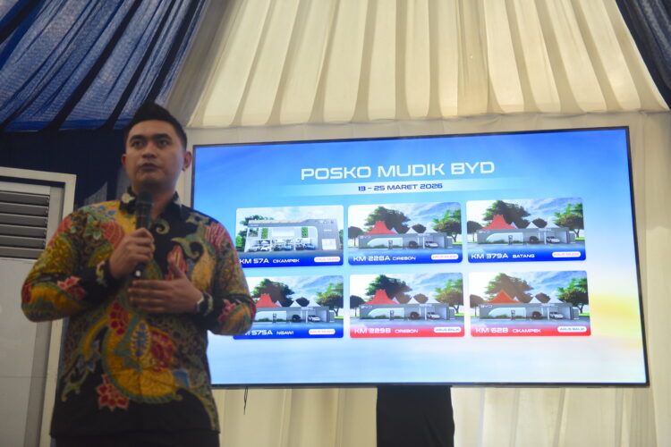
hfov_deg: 41.1
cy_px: 224
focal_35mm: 48
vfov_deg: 28.1
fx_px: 895
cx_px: 336
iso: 800
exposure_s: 1/200
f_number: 2.8
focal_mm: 48
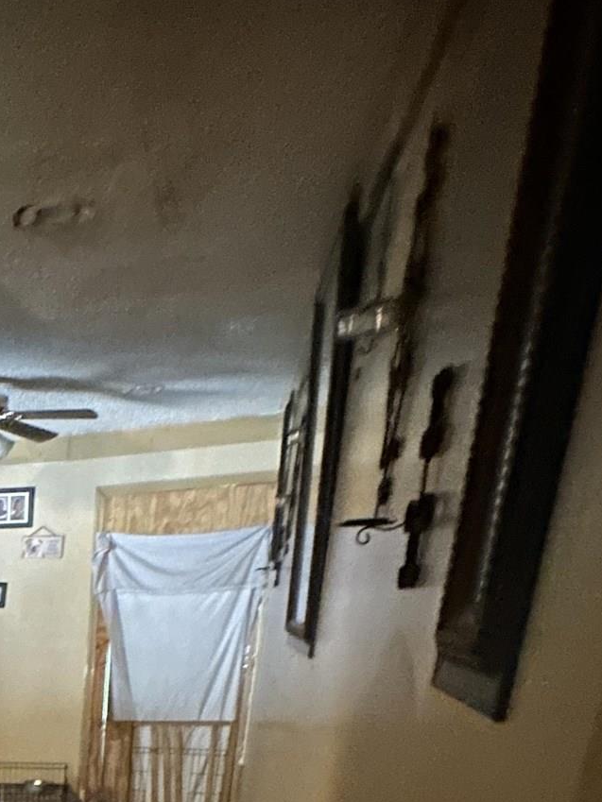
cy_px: 896
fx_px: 881
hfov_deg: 30.7
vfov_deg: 39.4
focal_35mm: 38
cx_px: -155
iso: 1250
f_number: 2.2
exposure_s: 1/10
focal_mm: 2.22
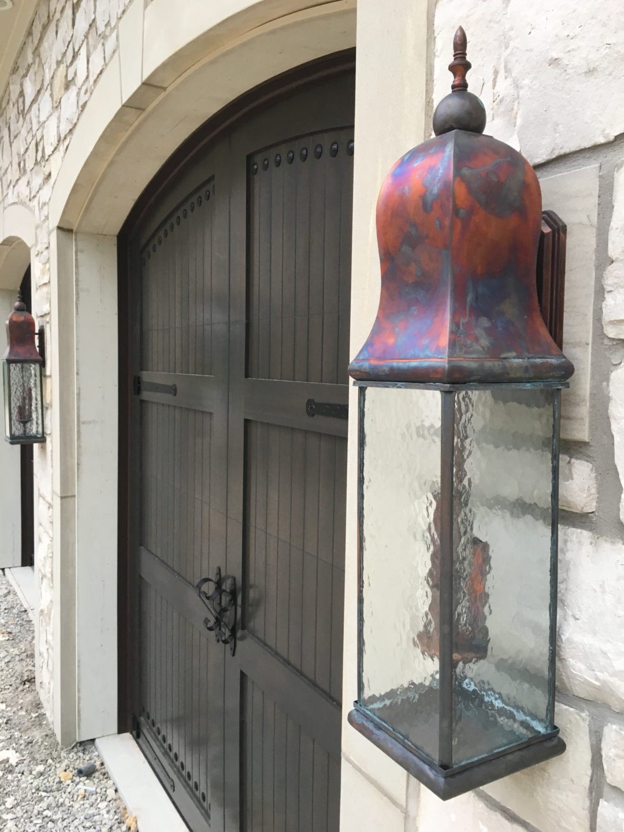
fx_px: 697
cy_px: 416
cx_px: 312
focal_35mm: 29
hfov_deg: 48.2
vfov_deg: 61.7
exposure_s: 1/30
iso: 40
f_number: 2.2
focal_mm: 4.15
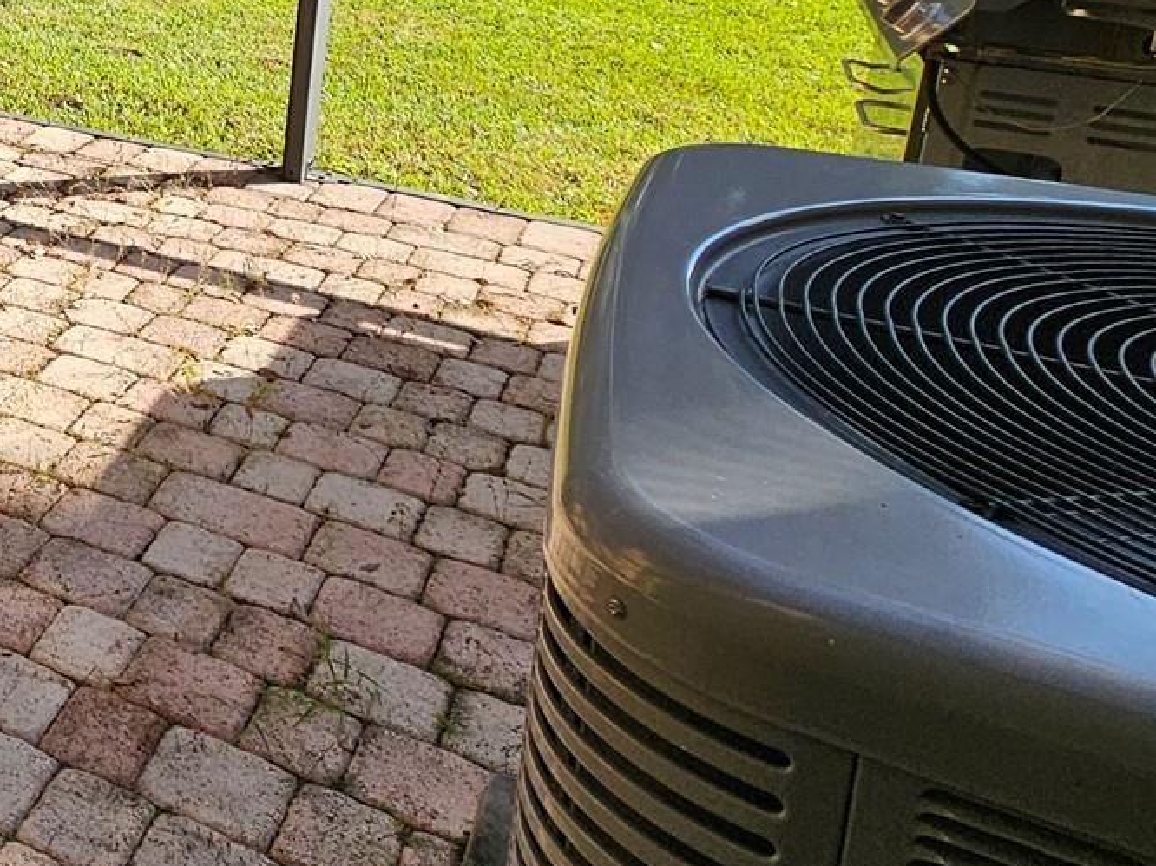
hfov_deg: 33.3
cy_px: -24
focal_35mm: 40
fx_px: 1335
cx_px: -371
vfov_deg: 32.7
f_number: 2.2
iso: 50
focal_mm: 2.2
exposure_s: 1/612
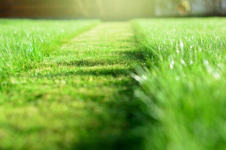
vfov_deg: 18.2
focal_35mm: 75
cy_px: 75
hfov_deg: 27.0
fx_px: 471
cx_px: 113
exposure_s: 1/640
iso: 100
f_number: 2.2
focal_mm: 50
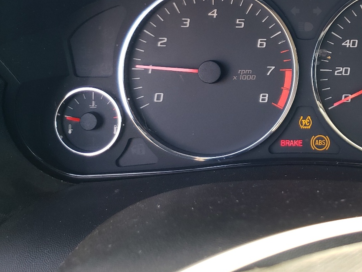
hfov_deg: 37.0
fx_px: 502
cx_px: 330
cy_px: 45
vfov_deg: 29.4
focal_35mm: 48
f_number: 1.5
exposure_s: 1/120
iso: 57
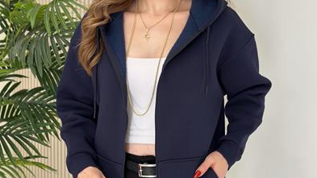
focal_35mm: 71
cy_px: 87
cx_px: 161
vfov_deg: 17.0
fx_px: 597
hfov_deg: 29.7
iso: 80
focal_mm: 6.86
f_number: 1.78
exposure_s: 1/273
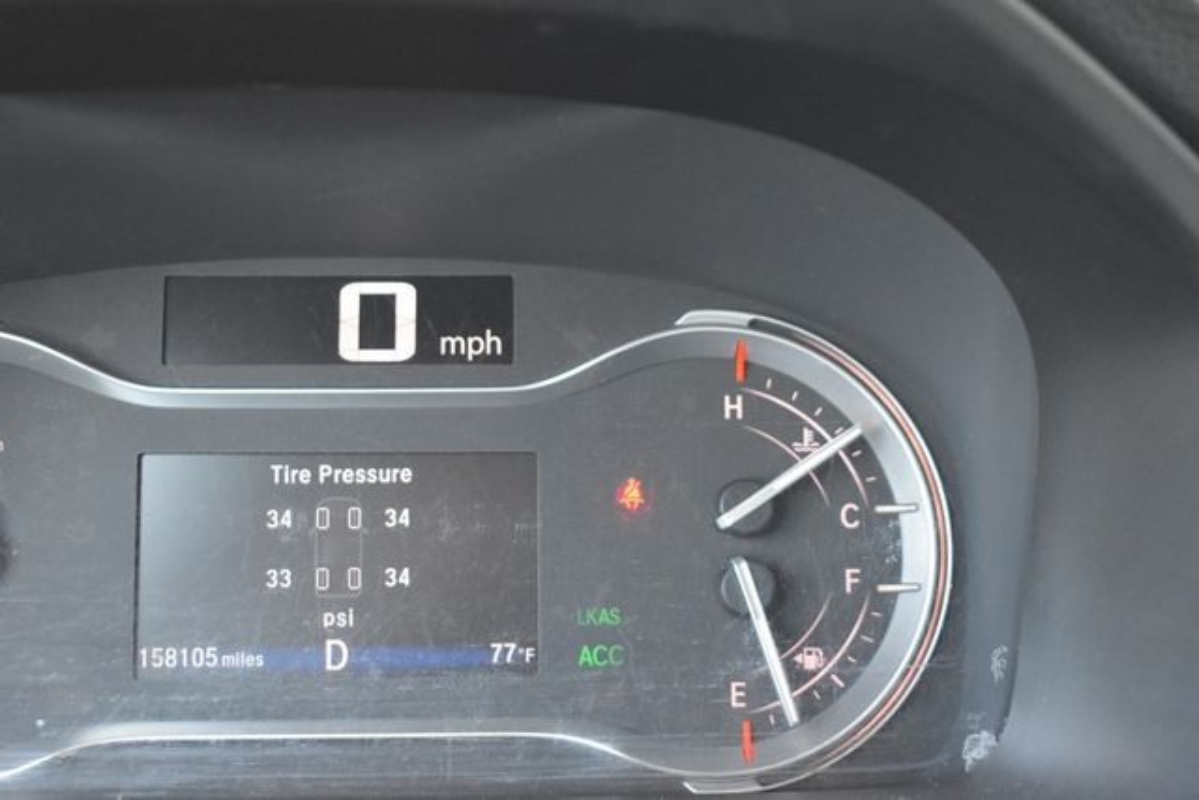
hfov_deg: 37.8
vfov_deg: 25.8
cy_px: 400
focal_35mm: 52
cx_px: 600
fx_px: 1749
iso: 3200
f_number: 4.5
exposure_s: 1/125
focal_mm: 35
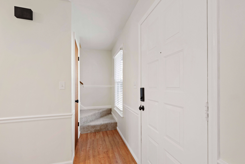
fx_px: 102
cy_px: 82
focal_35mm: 15
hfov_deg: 100.4
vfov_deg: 77.3
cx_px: 122
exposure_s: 1/1.25
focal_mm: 10
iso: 100
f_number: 8
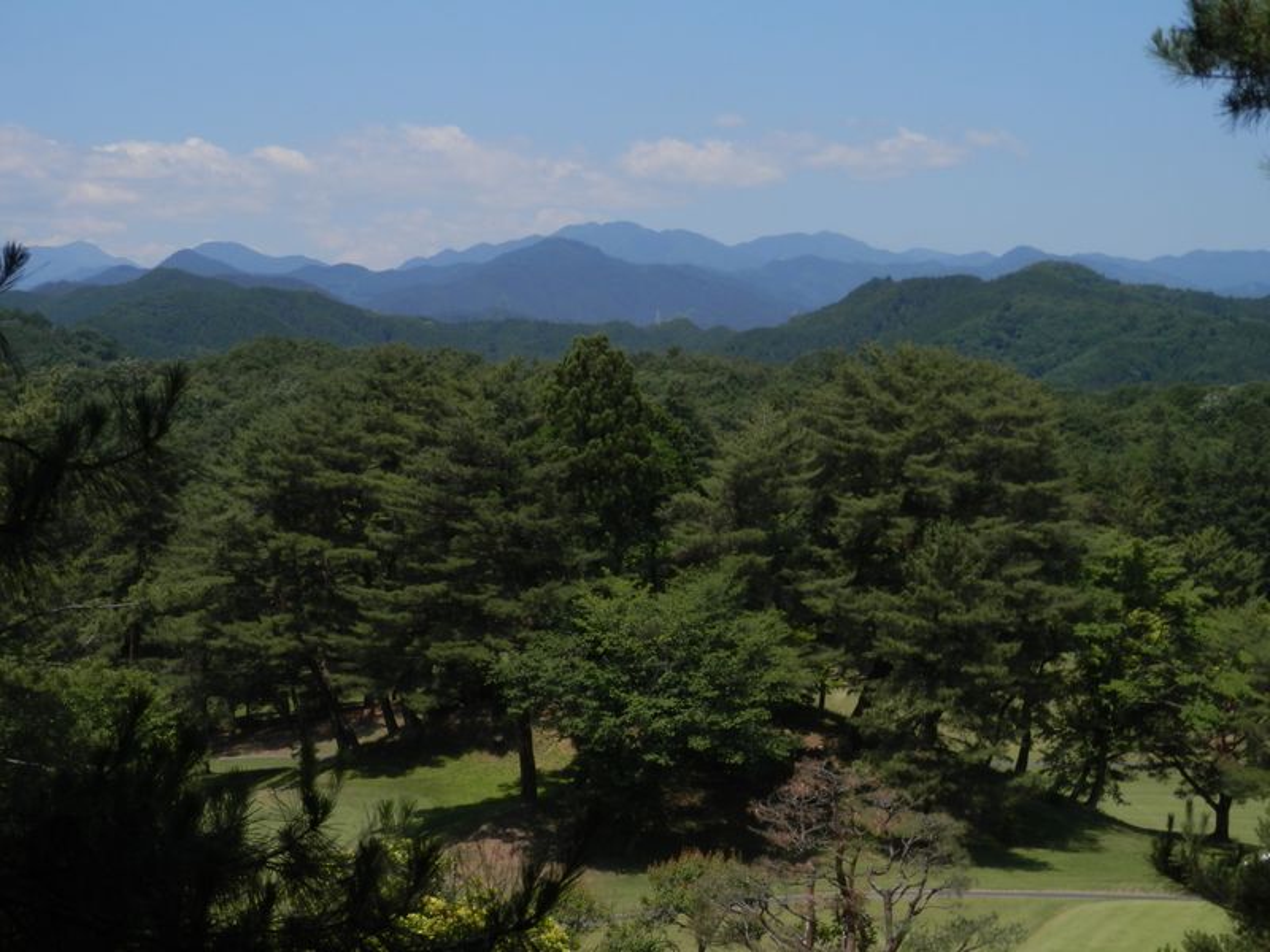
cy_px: 476
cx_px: 635
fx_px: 2421
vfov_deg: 22.3
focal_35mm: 66
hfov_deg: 29.4
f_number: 4.4
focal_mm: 11.9
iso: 80
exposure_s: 1/800
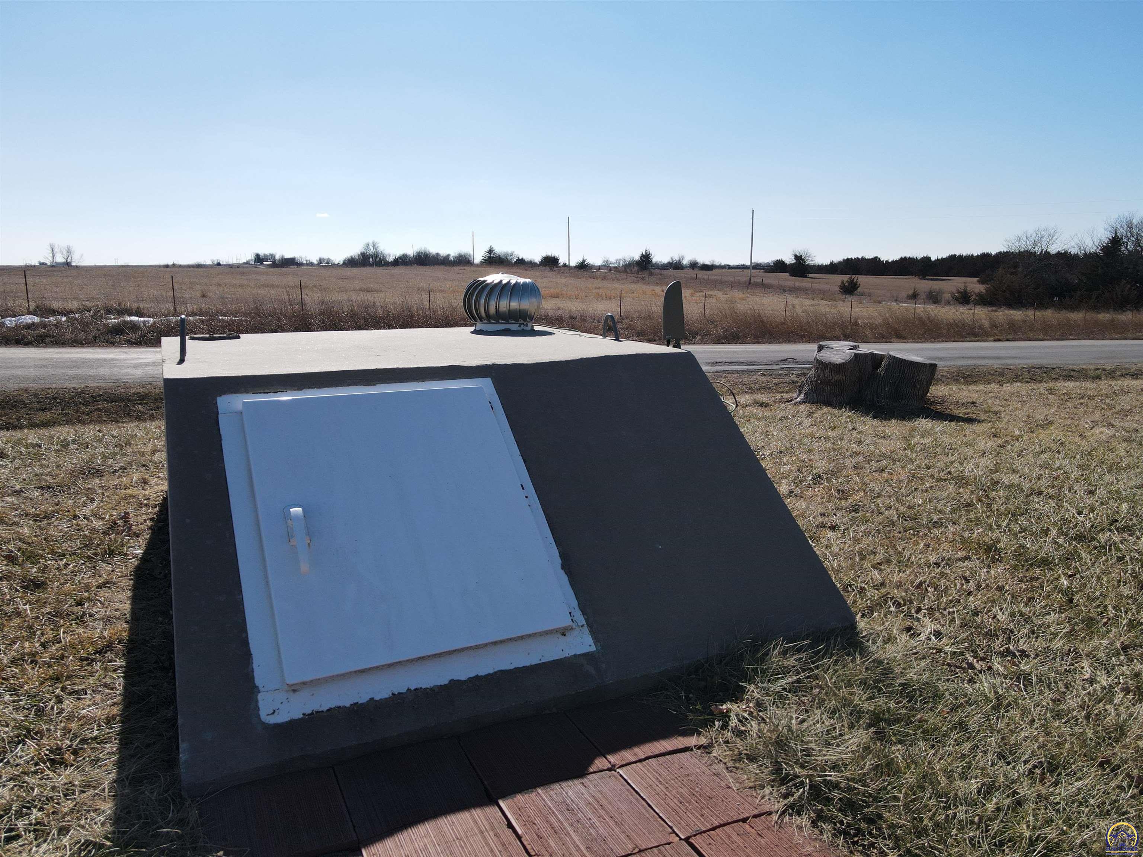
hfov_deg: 71.6
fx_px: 792
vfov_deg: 56.8
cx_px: 572
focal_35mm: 24
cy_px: 428
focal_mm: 4.5
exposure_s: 1/1000
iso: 100
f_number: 2.8
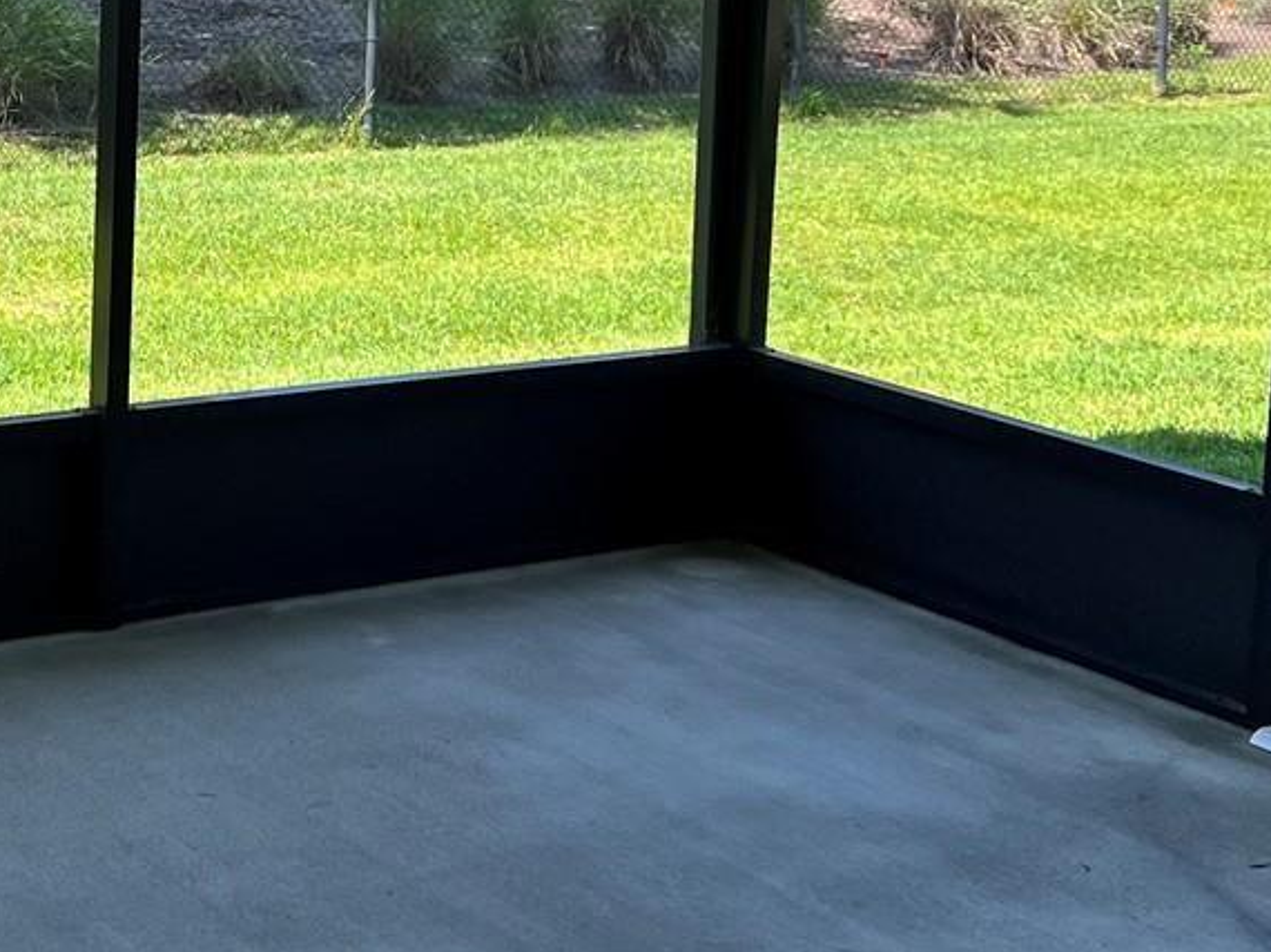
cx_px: 94
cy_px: 27
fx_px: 2679
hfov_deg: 25.7
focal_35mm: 73
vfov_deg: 19.6
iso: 50
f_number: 1.5
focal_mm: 5.7
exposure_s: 1/1029
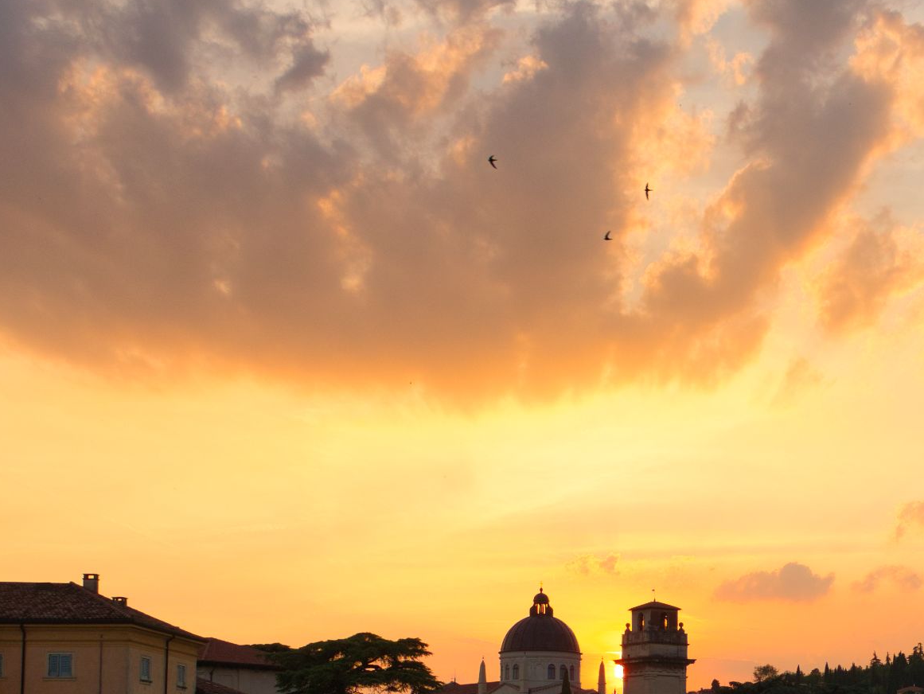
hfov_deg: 29.5
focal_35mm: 62
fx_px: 1656
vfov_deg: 22.7
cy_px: 699
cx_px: 887
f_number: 5
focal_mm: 15
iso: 200
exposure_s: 1/400
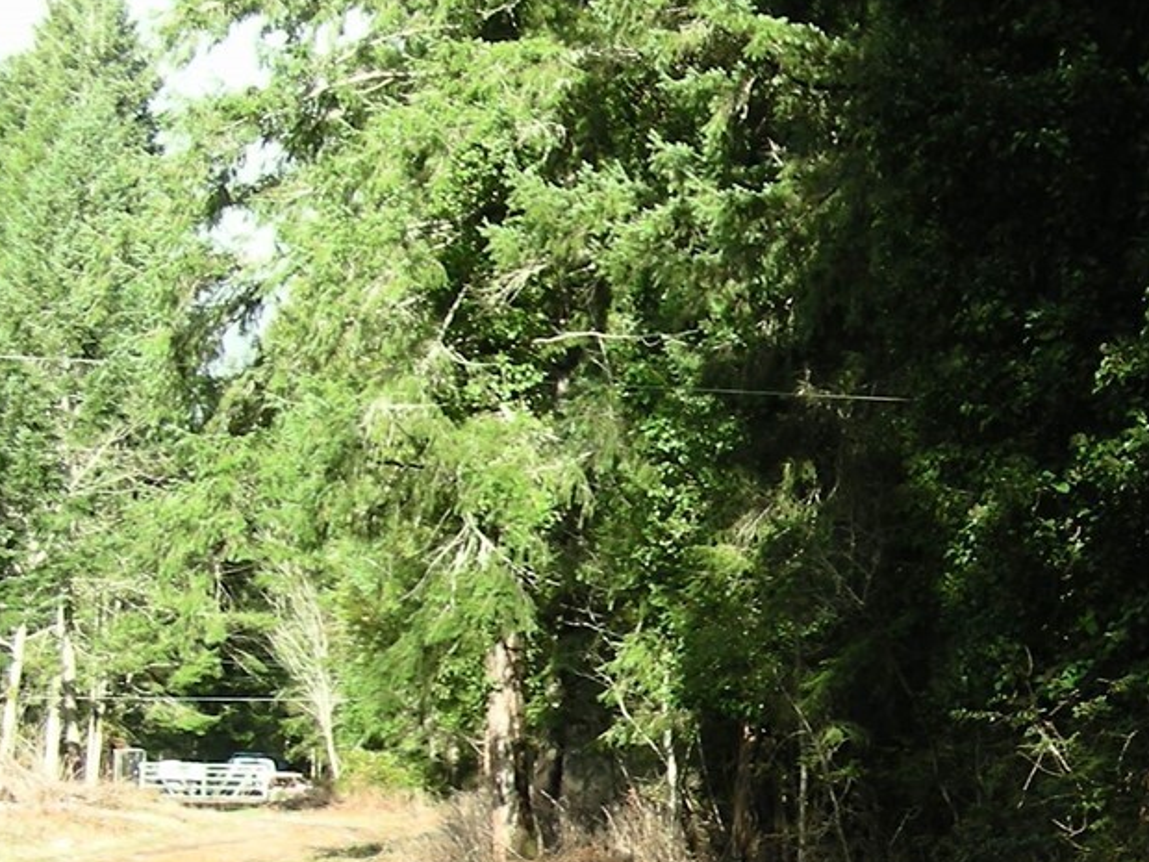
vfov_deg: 15.0
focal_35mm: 98
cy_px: 662
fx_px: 3253
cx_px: 1310
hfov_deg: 19.1
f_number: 4
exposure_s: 1/96
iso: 50
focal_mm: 6.3
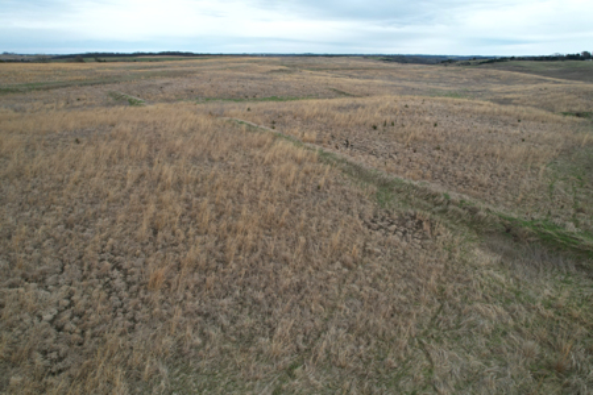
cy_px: 198
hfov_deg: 78.6
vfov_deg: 57.2
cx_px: 296
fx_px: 362
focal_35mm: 22
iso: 100
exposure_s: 1/640
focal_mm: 8.38
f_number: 2.8
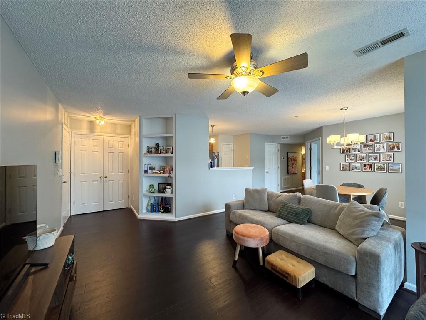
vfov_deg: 85.7
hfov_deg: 102.1
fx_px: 172
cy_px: 160
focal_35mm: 14
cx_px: 213
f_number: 2.2
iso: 250
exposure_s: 1/60
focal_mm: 2.22
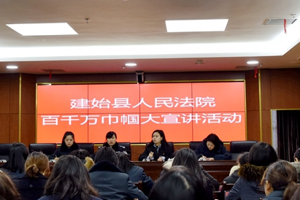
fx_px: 317
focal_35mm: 38
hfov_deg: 50.7
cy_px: 71
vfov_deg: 34.8
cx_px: 145
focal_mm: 26
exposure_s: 1/100
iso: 800
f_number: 5
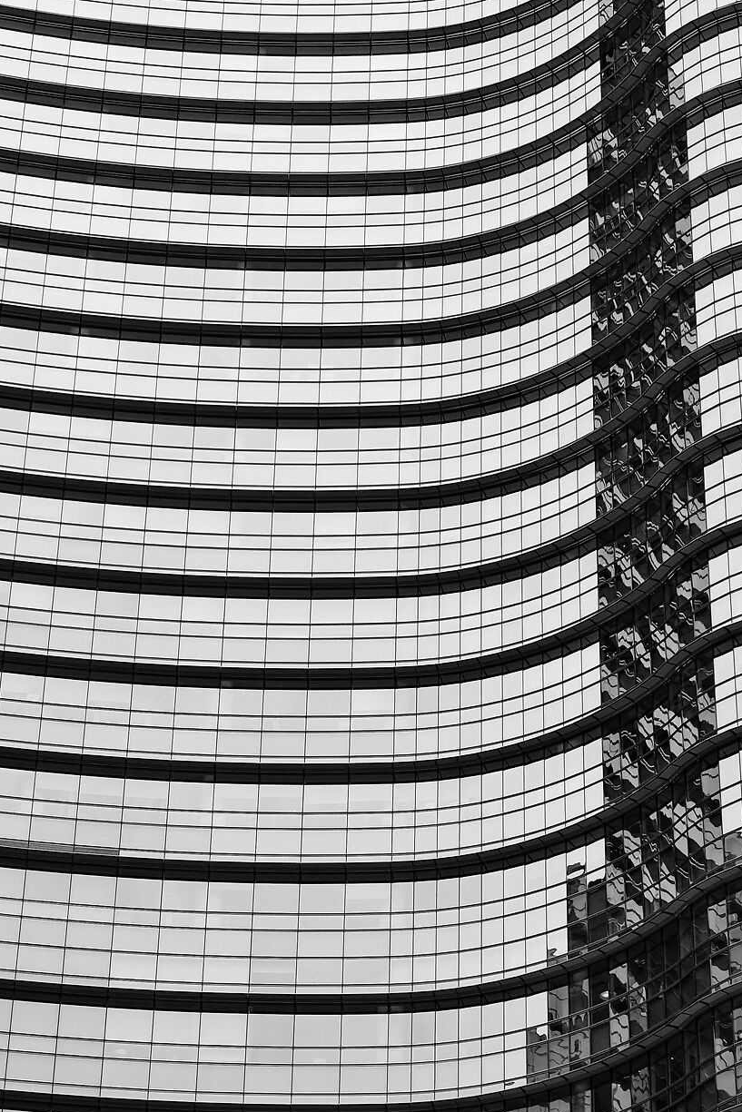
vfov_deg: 20.8
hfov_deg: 14.2
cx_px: 261
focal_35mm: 96
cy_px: 979
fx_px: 2967
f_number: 5
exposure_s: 1/450
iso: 400
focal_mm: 32.9
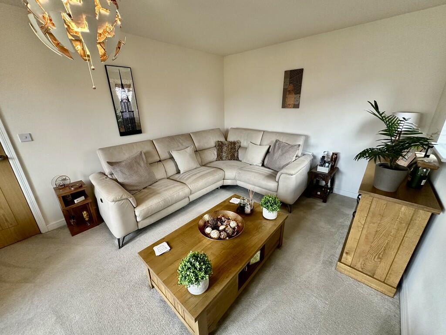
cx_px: 223
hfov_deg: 102.1
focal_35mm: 14
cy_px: 168
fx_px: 180
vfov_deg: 85.7
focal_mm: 2.22
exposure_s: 1/99
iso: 250
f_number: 2.2
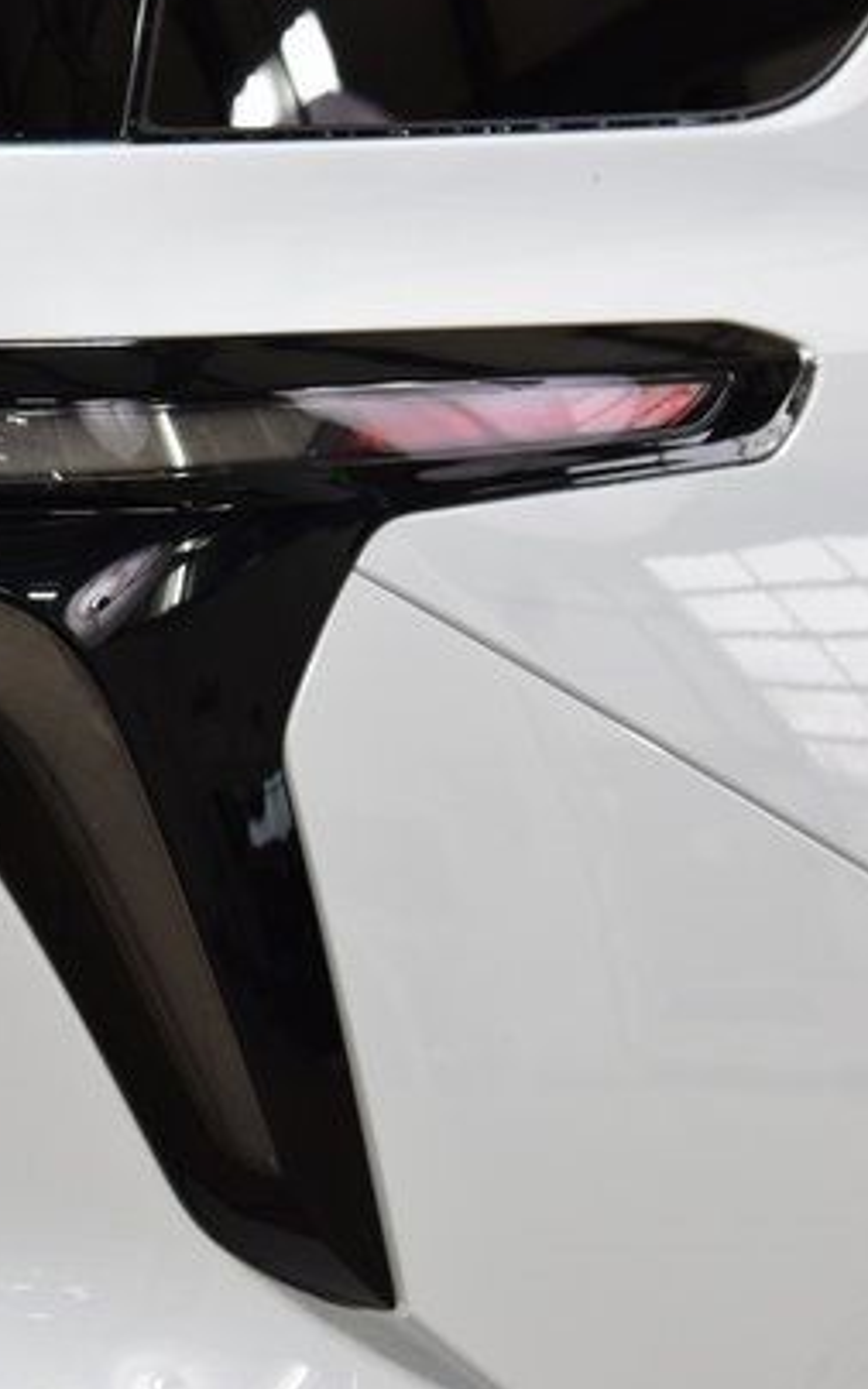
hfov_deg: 11.1
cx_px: -165
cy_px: 677
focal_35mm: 116
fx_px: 4392
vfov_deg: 18.0
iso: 1600
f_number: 6.3
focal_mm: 48
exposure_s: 1/60
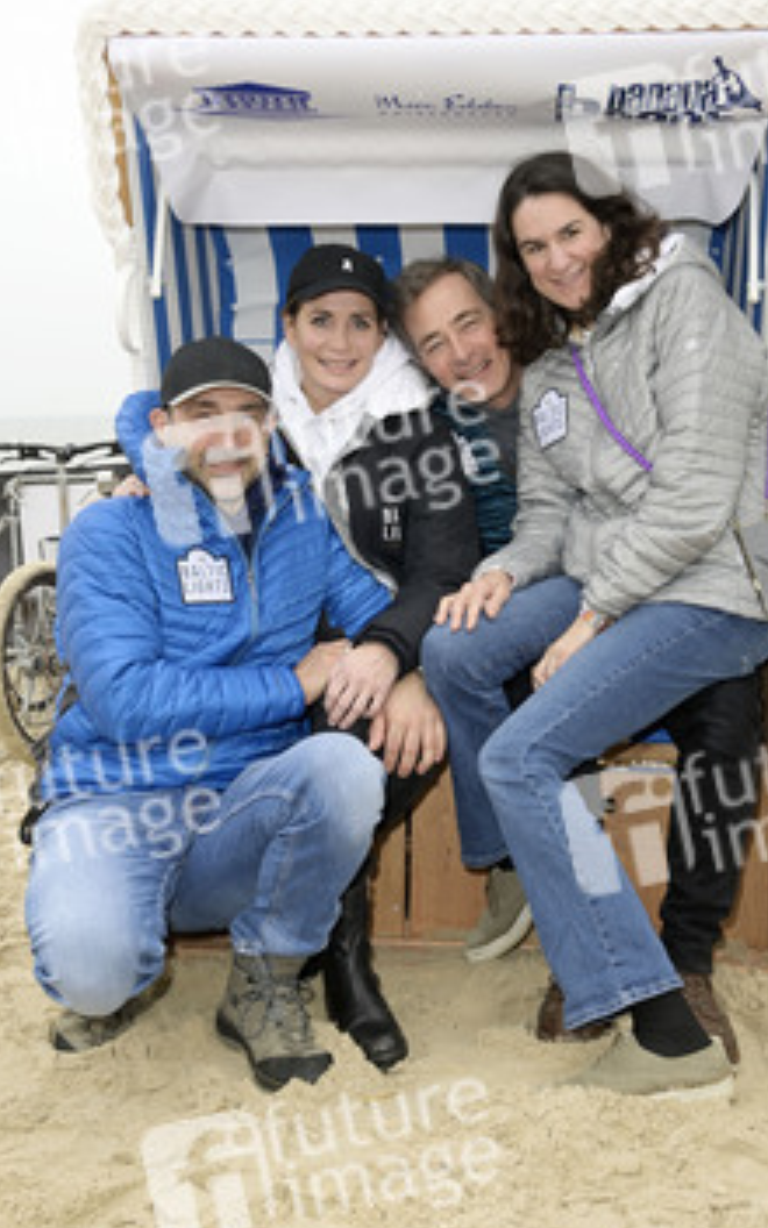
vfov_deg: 45.3
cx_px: 422
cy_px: 638
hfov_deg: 29.2
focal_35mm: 44
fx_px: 1474
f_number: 6.3
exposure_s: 1/250
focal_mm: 38
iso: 640
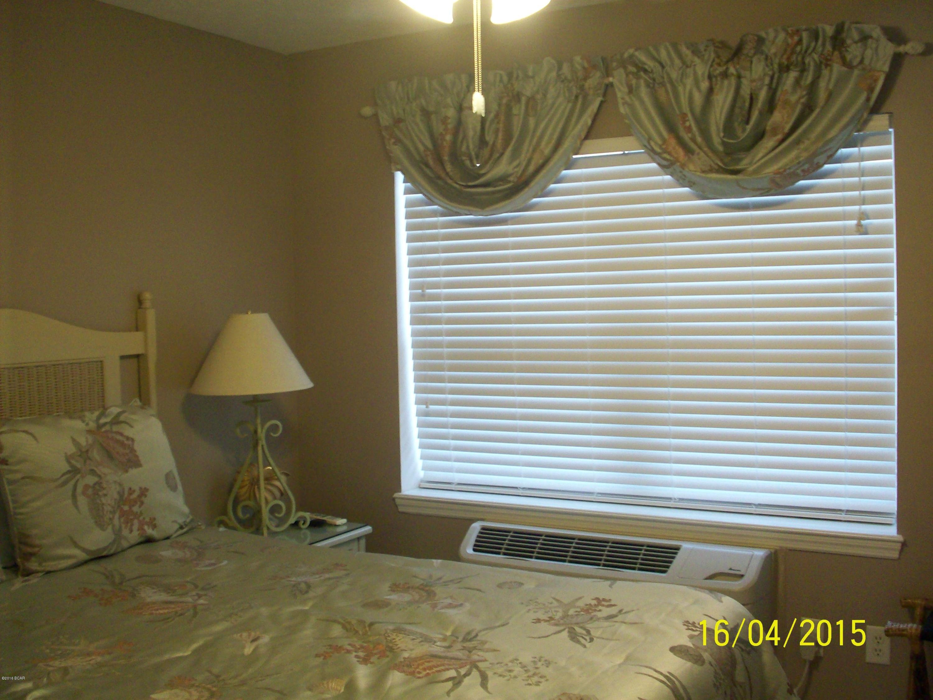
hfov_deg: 50.1
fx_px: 997
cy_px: 350
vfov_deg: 38.7
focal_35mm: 37
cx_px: 466
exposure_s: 1/20.9
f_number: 2.8
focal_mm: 6.2
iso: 160
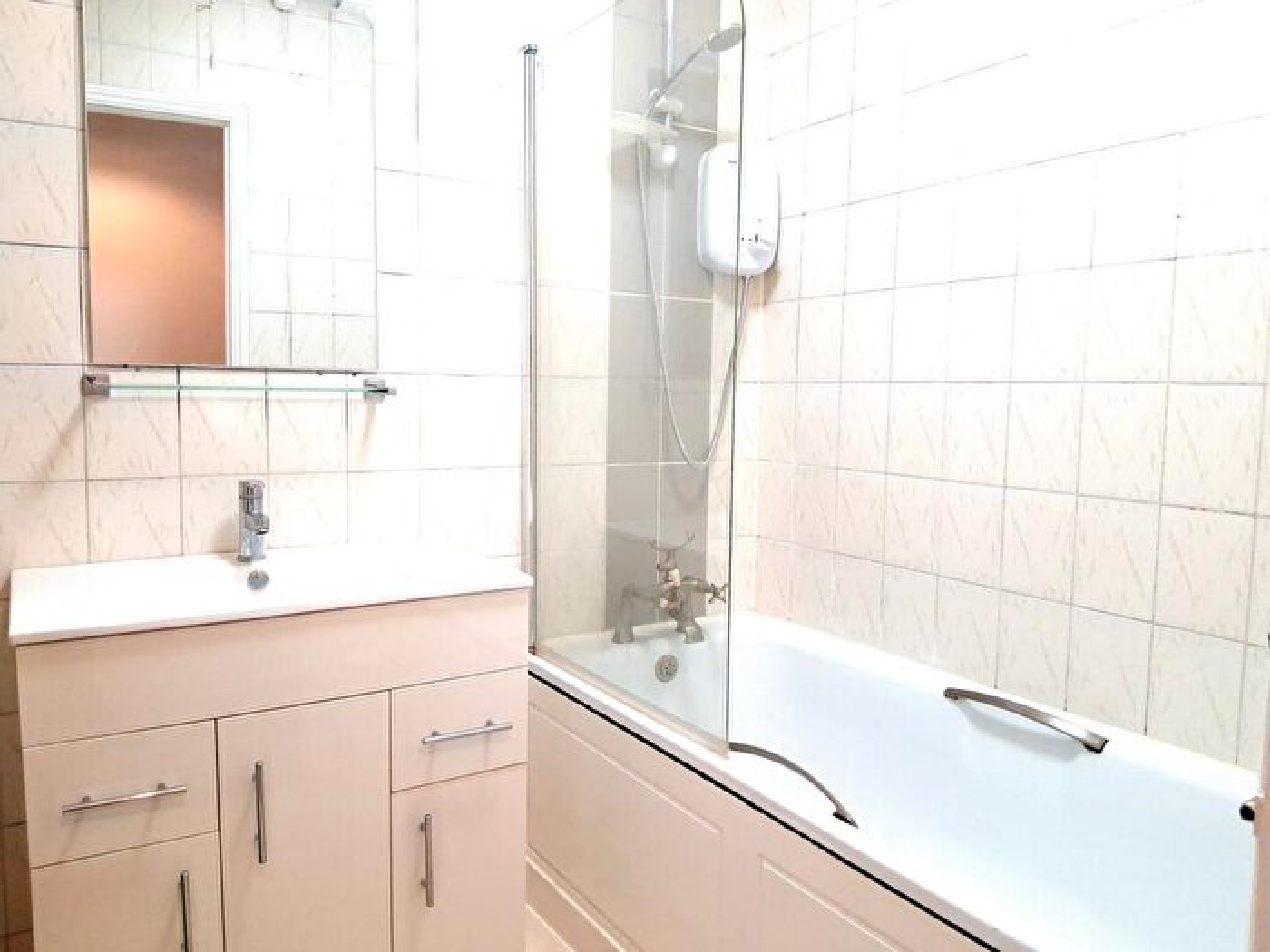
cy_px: 476
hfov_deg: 67.3
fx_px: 954
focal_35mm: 26
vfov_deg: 53.1
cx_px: 635
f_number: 1.8
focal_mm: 3.98
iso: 400
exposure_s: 1/100
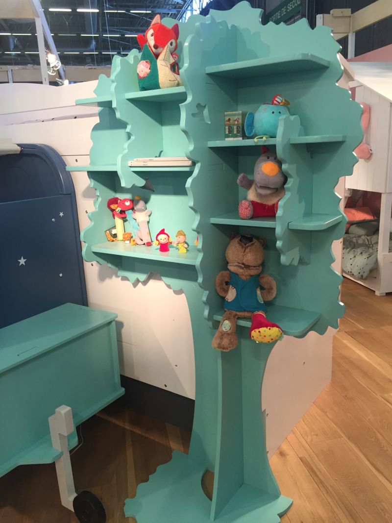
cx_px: 196
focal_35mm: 29
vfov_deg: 61.7
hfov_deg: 48.2
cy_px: 262
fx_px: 438
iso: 50
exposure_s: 1/33
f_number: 2.2
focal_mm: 4.15
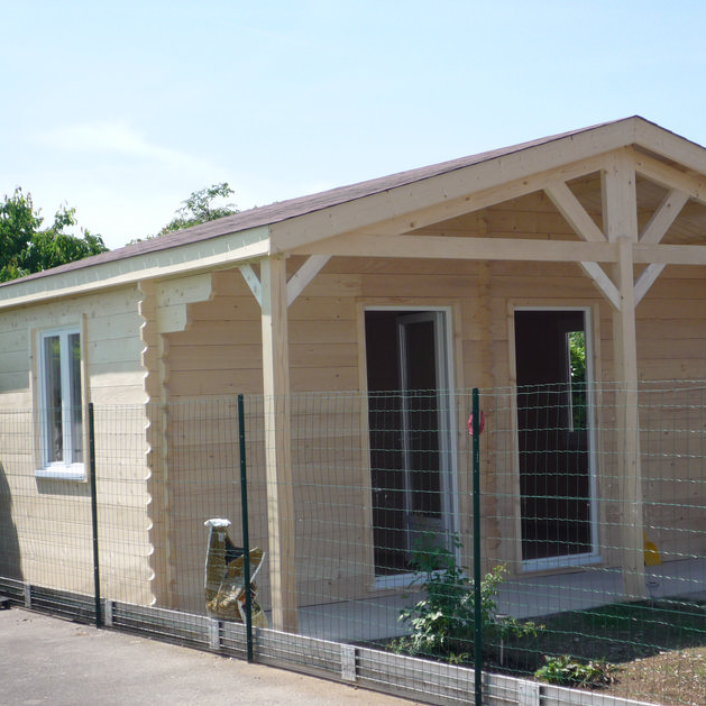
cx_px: 457
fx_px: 1661
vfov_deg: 24.0
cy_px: 386
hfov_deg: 23.9
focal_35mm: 72
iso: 100
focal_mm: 8.8
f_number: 4.3
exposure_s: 1/640
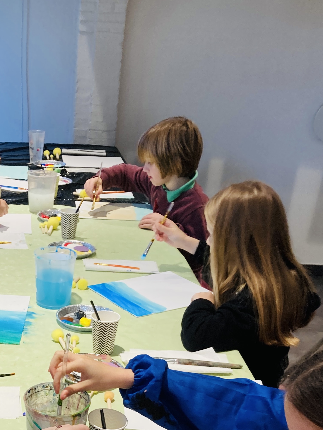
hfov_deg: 25.5
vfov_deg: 32.2
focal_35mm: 56
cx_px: 50
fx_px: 697
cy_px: 407
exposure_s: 1/101
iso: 80
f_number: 1.8
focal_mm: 3.99
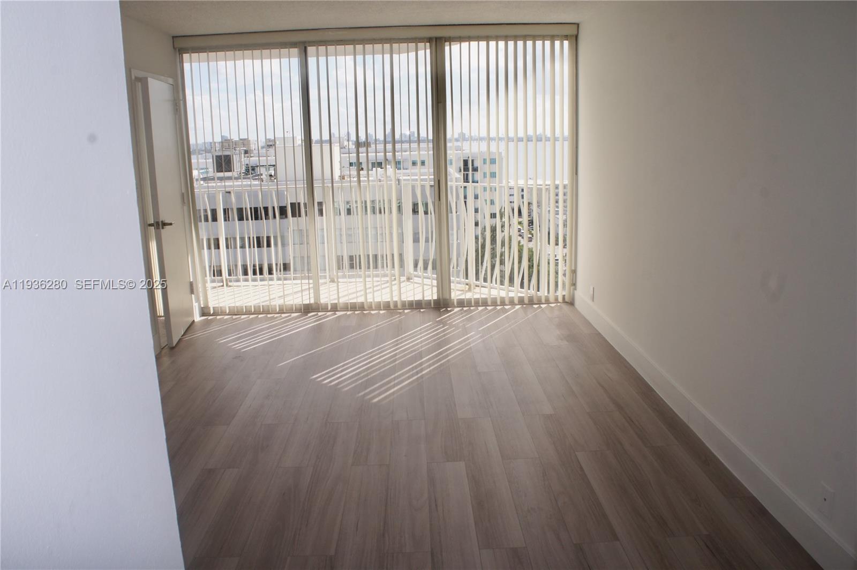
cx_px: 428
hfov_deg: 67.4
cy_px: 285
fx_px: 642
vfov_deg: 47.9
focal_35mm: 27
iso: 200
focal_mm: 18
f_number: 11
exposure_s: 1/100
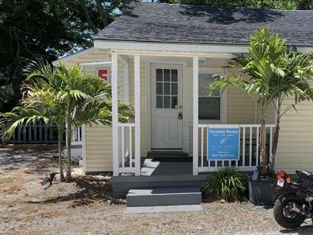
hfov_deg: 41.6
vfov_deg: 32.8
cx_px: 237
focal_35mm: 44
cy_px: 140
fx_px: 398
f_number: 1.8
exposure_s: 1/2755
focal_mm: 4.25
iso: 25
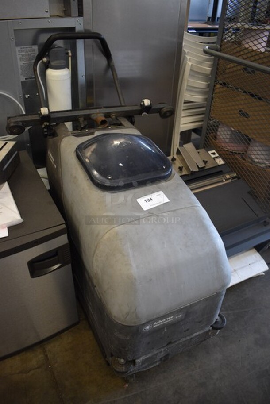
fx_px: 303
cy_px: 202
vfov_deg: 67.3
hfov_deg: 48.0
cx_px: 135
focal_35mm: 27
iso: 1100
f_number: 3.5
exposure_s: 1/125
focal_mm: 18
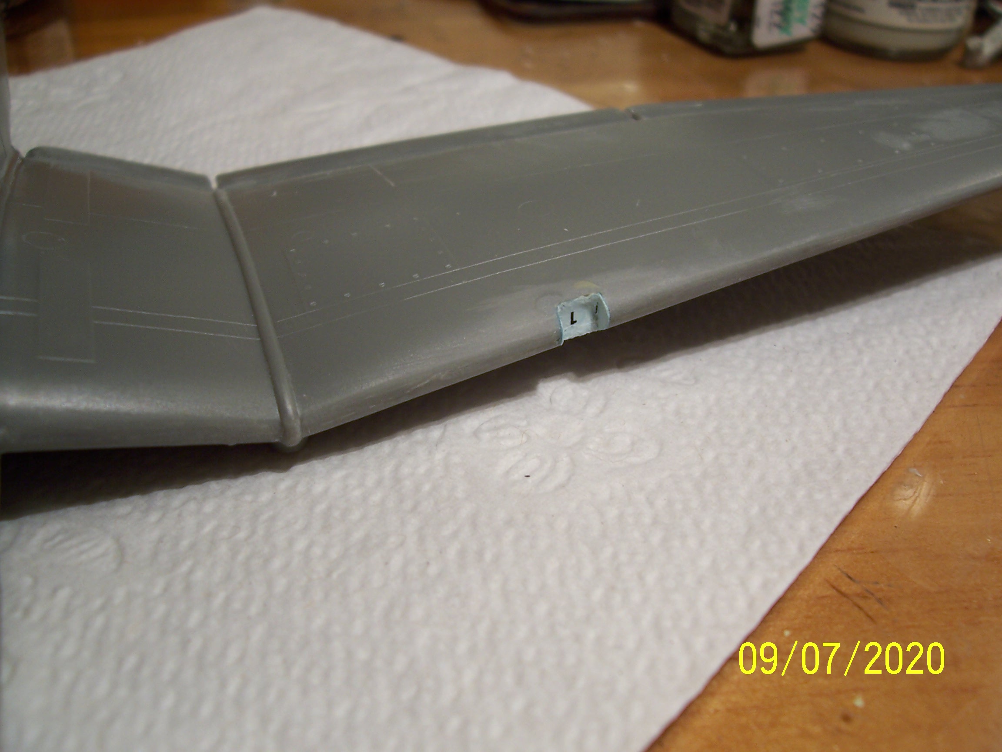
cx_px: 501
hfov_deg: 54.0
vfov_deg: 41.8
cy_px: 376
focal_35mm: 34
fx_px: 984
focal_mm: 5.6
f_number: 2.7
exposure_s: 1/90
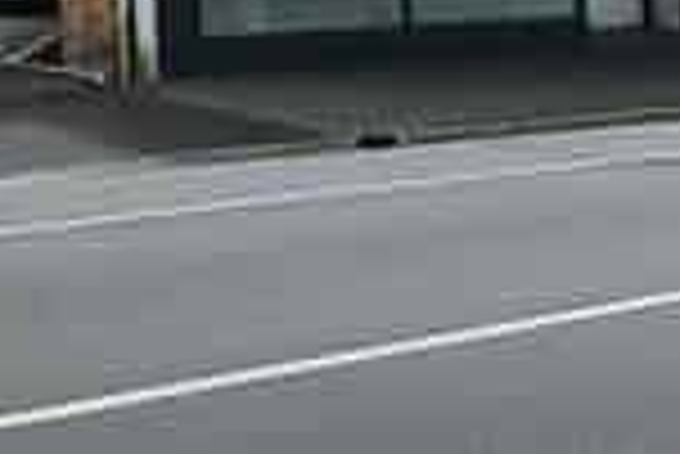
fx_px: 1966
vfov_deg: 13.1
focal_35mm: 104
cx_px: 1081
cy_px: 29
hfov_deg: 17.3
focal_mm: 5.4
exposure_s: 1/3512
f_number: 1.8
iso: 25
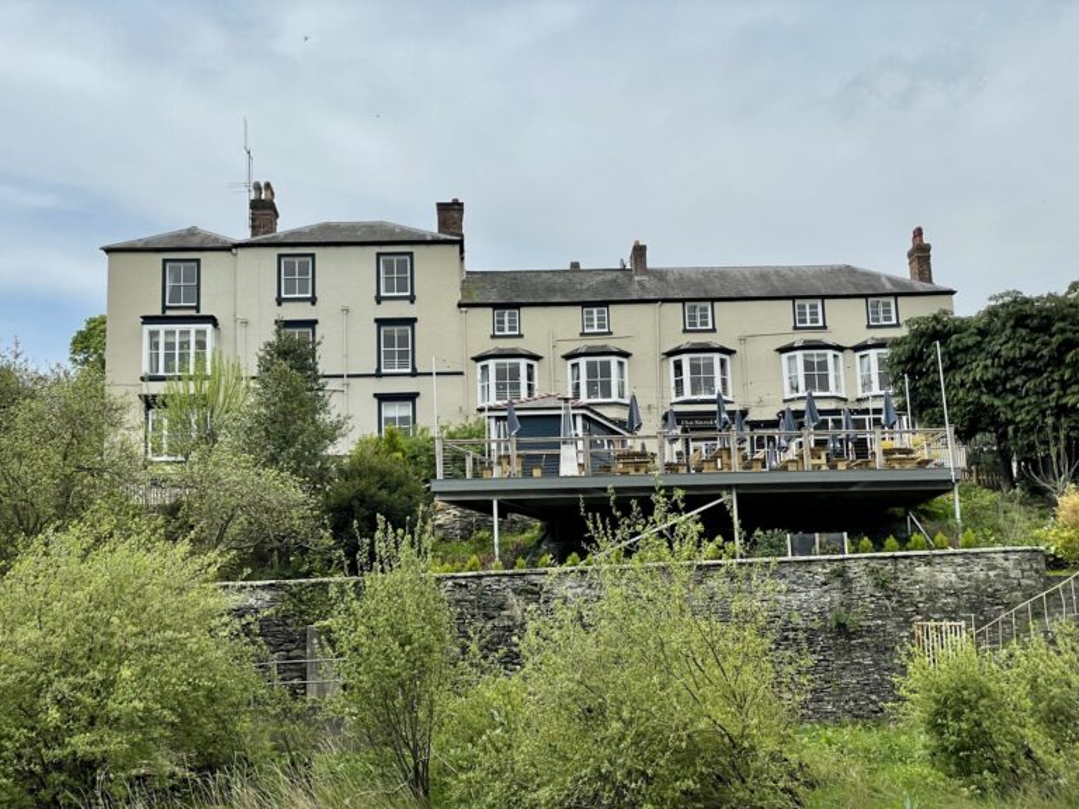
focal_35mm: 52
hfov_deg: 36.8
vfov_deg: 28.0
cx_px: 540
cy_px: 404
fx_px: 1621
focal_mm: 6
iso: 25
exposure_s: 1/2179
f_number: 2
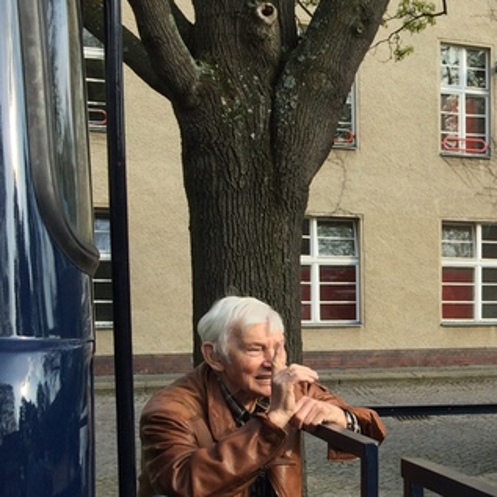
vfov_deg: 25.4
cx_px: 616
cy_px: 379
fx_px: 1088
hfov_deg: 23.3
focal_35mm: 67
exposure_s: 1/733
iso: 32
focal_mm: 4.12
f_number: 2.2
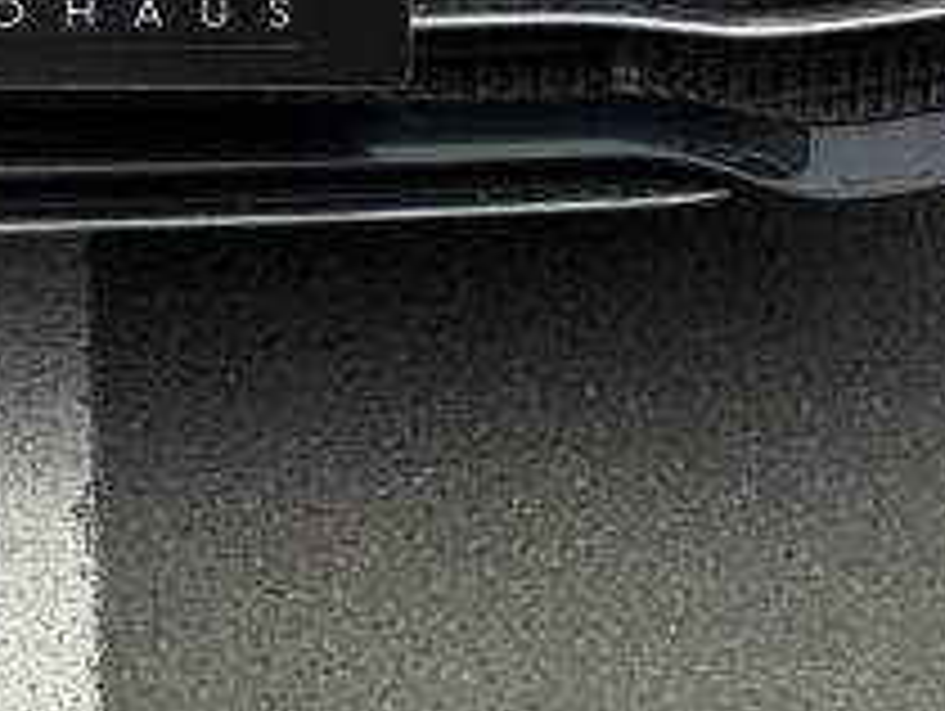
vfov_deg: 11.7
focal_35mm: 117
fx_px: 3198
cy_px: -580
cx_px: 4
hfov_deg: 16.5
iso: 80
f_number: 1.78
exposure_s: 1/1059
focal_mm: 6.86
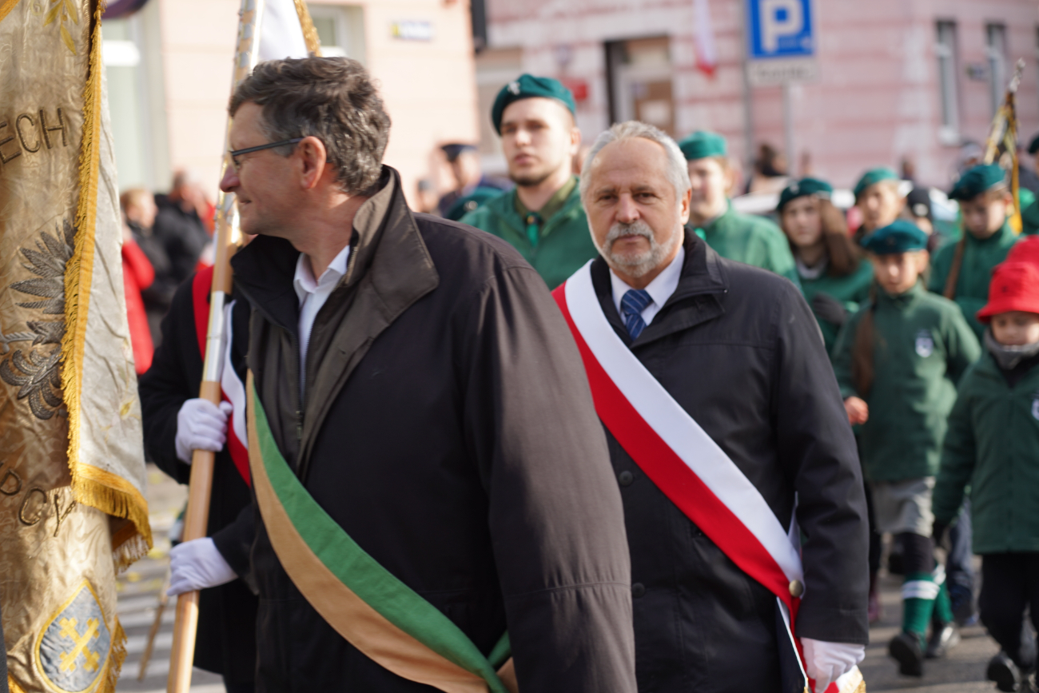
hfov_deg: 19.8
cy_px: 346
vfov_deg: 13.3
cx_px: 520
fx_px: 2973
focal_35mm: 103
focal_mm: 103
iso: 100
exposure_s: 1/200
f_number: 4
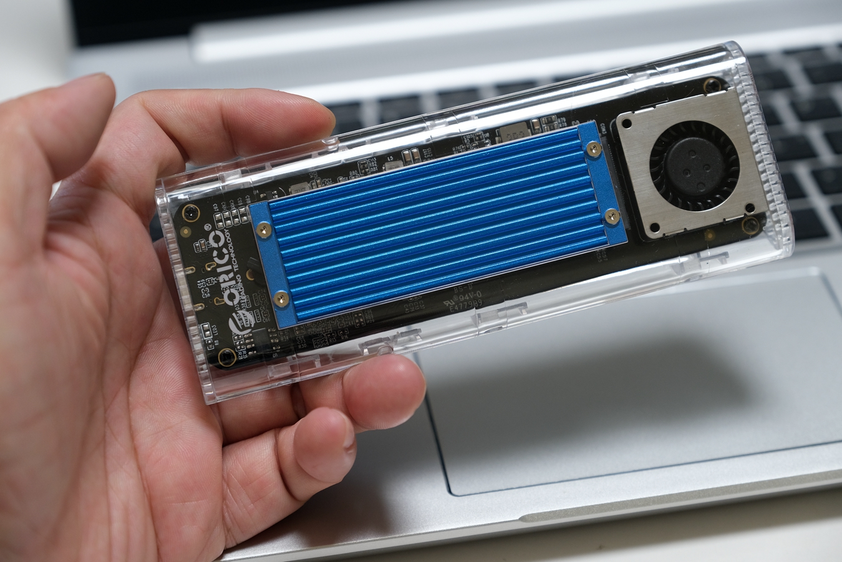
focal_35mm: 83
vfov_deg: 16.5
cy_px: 281
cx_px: 421
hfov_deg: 24.5
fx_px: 1941
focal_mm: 55
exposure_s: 1/58
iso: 640
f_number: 3.6
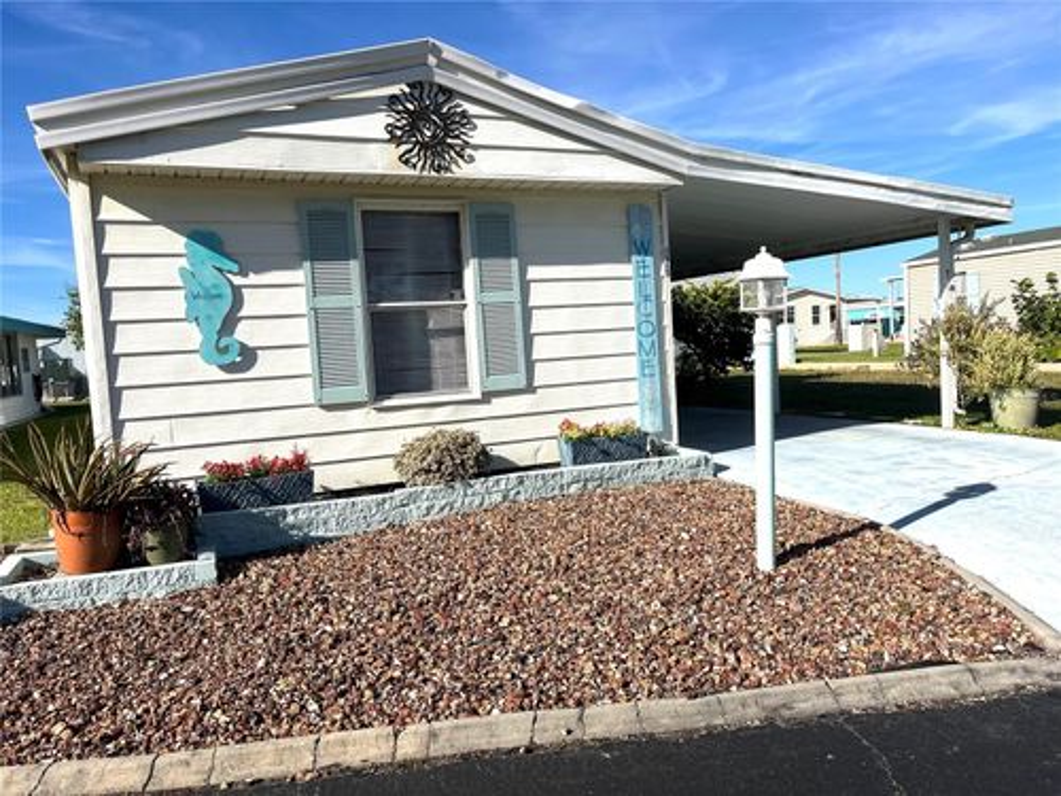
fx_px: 797
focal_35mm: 26
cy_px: 398
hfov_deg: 67.3
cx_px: 530
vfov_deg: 53.1
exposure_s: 1/5556
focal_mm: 5.1
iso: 50
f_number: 1.6
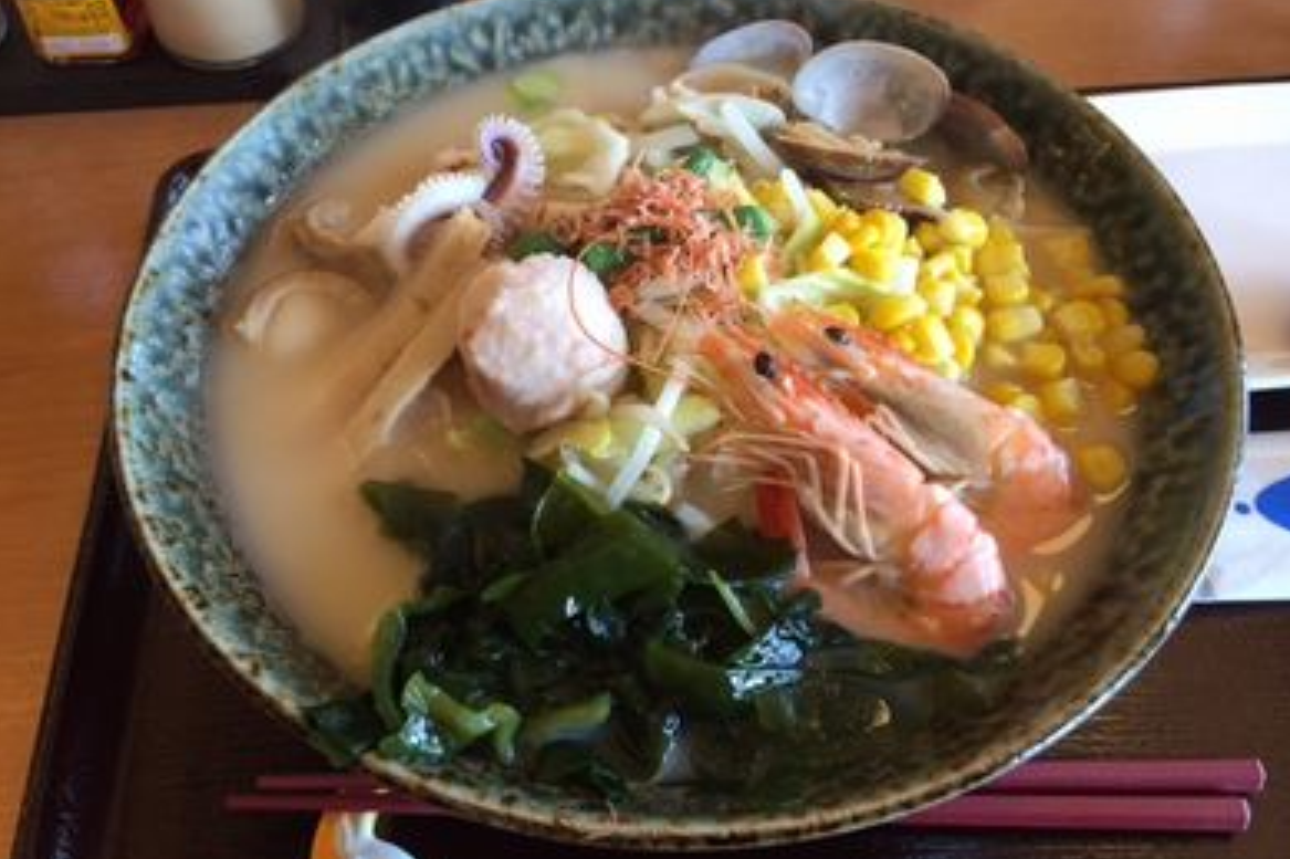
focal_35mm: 31
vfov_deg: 42.3
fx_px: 1110
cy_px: 451
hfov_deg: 60.3
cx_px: 637
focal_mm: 4.15
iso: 40
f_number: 2.2
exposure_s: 1/30
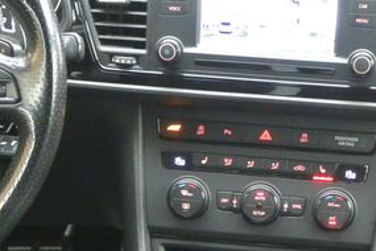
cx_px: 263
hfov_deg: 20.9
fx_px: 1013
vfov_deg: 13.9
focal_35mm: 97
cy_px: 237
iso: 1400
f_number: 3.5
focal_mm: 10
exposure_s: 1/30
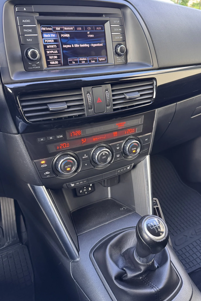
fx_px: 226
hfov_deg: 47.8
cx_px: 112
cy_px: 145
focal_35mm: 27
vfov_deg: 67.4
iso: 250
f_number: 1.78
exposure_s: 1/60
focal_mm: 6.76
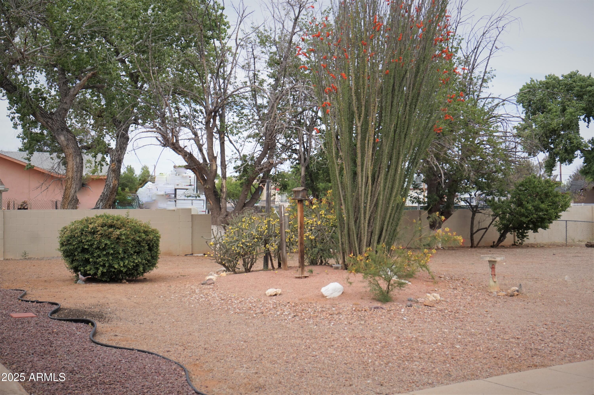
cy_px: 198
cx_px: 297
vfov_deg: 30.8
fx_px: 717
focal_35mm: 44
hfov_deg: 45.0
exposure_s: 1/200
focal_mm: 29
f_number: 8
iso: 100
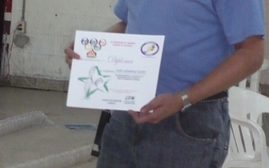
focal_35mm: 199
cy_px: 14
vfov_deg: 6.6
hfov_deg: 10.5
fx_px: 1459
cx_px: 164
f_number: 5
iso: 640
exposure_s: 1/30
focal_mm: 17.4
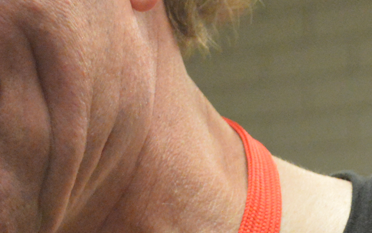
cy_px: 29
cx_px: -172
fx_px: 2281
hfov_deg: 9.1
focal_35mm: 225
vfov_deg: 5.8
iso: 3200
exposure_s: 1/50
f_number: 4.2
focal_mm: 32
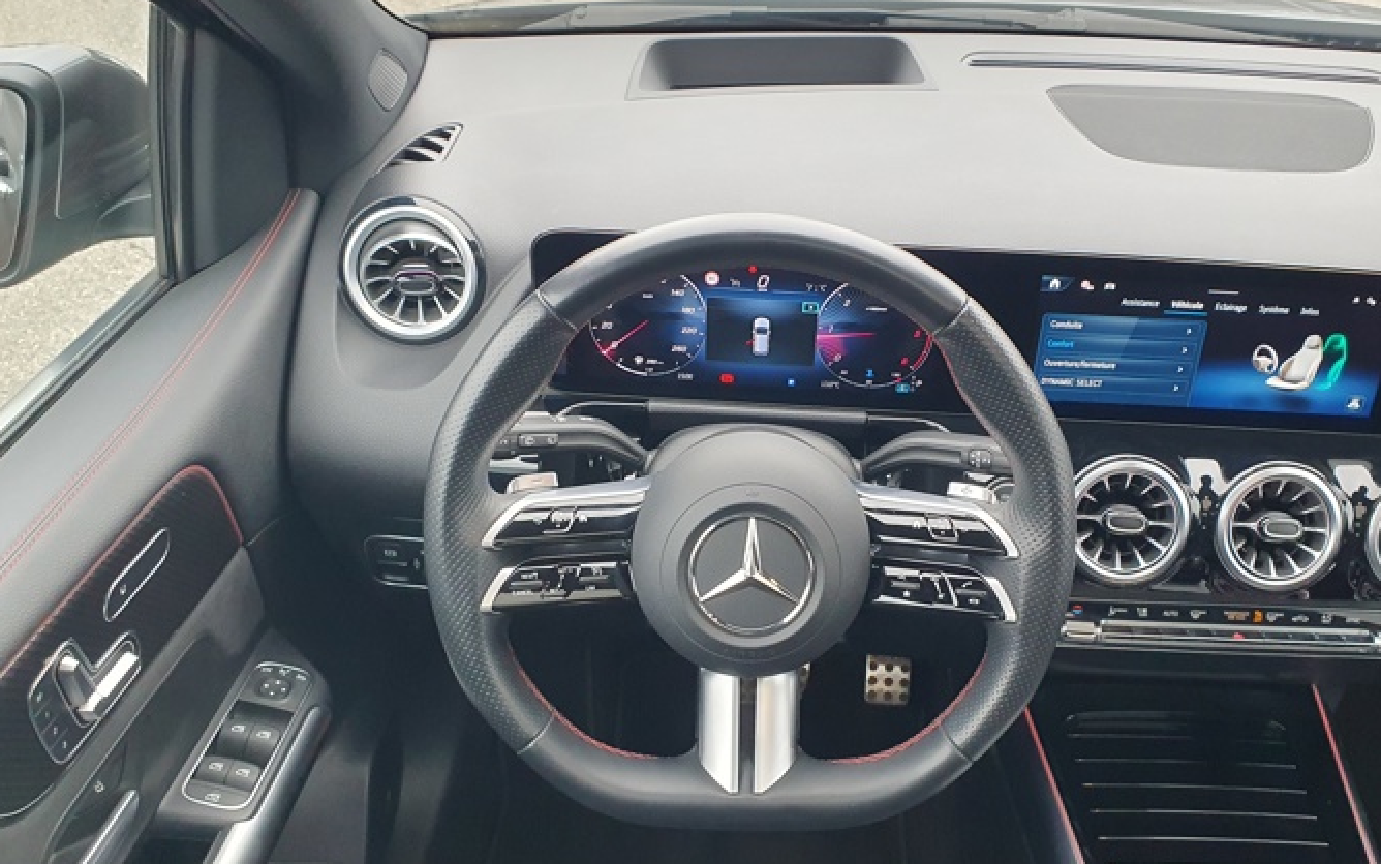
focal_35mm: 33
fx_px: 1242
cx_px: 790
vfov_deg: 38.3
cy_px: 477
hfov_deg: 57.9
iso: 250
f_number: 2.4
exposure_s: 1/120
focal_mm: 4.32
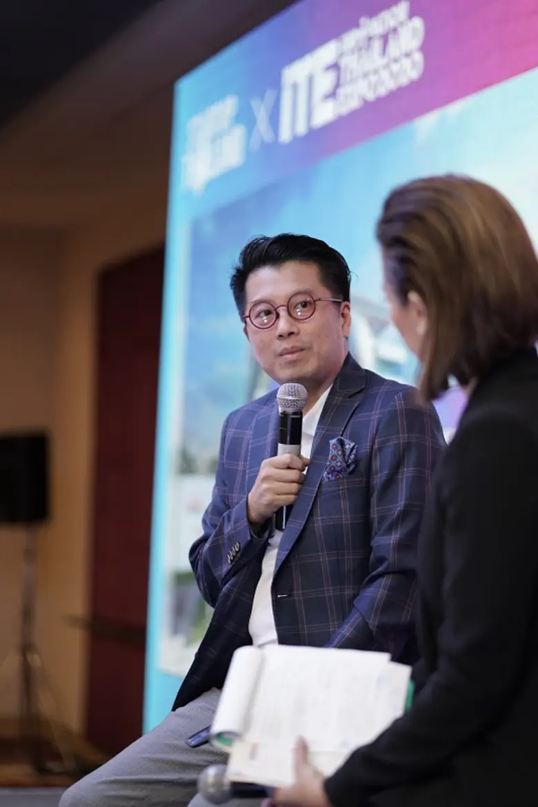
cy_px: 404
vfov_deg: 23.9
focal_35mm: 85
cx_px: 269
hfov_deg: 16.1
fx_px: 1906
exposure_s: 1/200
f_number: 1.8
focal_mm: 85
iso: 1000
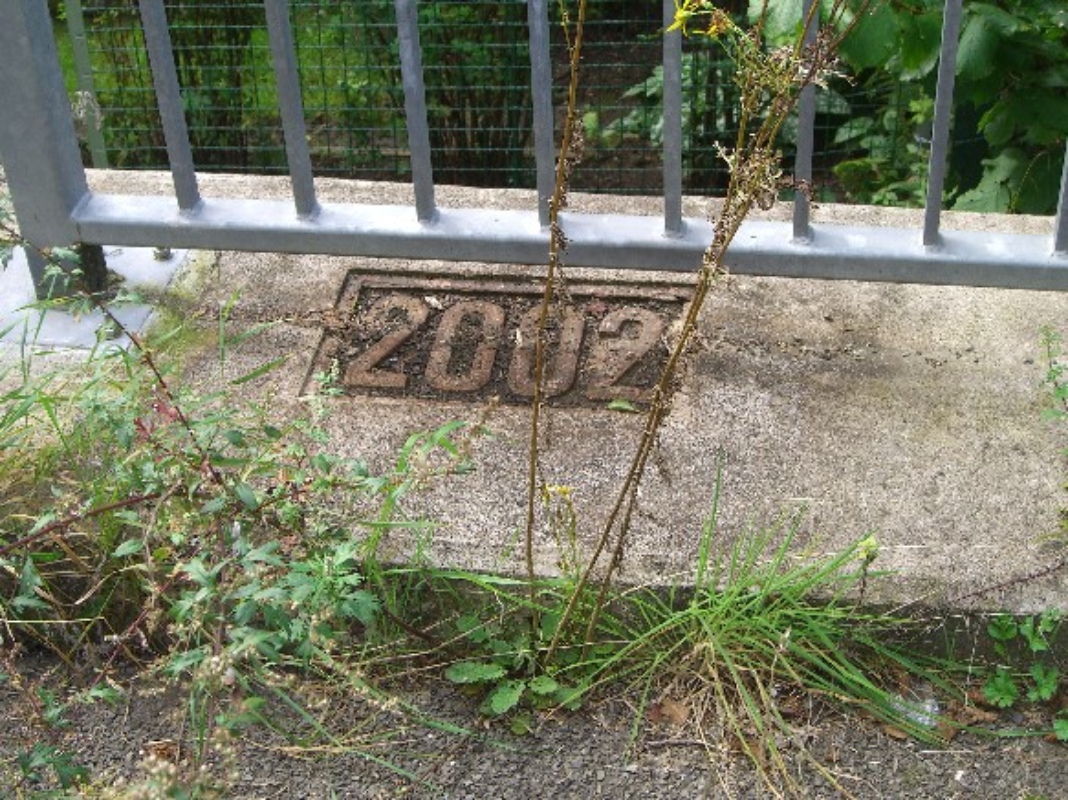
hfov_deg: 33.8
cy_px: 400
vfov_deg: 25.7
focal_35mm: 57
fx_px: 1758
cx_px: 534
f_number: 3.6
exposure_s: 1/125
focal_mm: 11.8
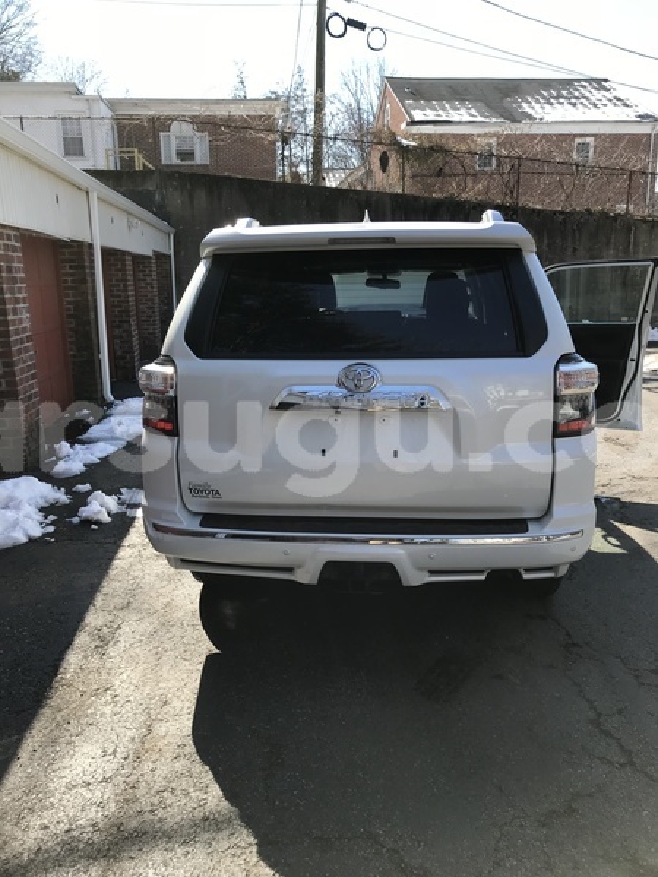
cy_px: 438
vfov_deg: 63.4
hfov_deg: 49.7
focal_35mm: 28
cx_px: 329
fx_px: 710
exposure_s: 1/948
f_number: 1.8
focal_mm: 3.99
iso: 20
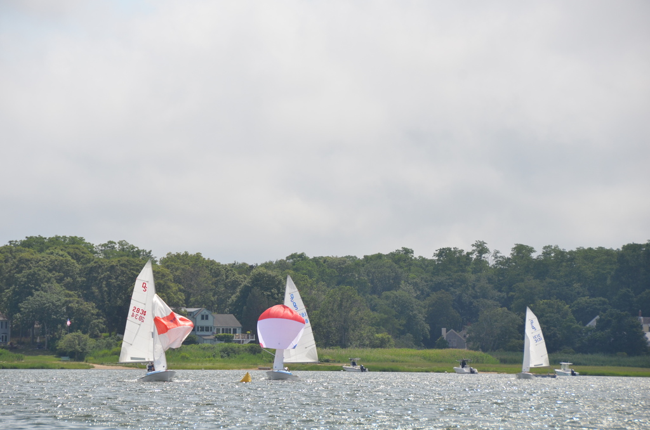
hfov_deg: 9.2
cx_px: 325
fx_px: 4054
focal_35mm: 225
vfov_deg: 6.1
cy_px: 215
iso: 200
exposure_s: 1/1000
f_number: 8
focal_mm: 150
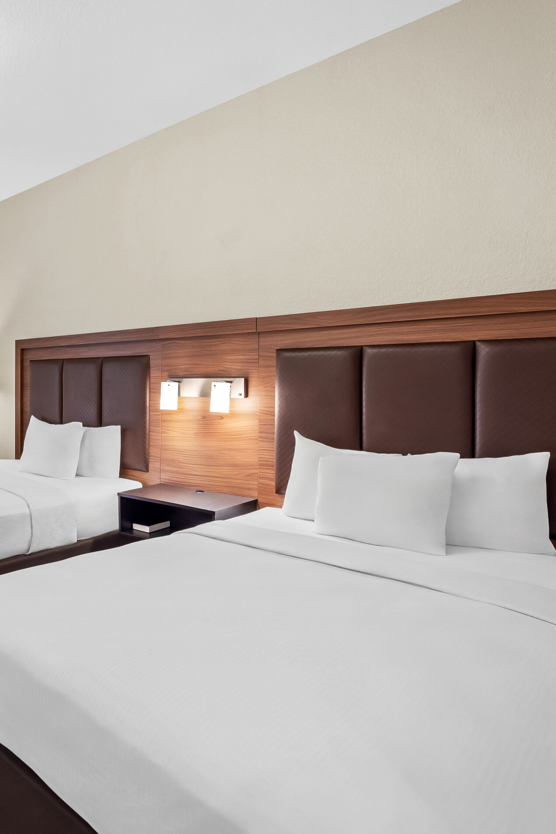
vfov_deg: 78.6
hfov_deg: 53.6
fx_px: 510
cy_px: 403
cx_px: 114
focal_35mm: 22
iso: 250
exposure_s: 1
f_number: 9
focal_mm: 14
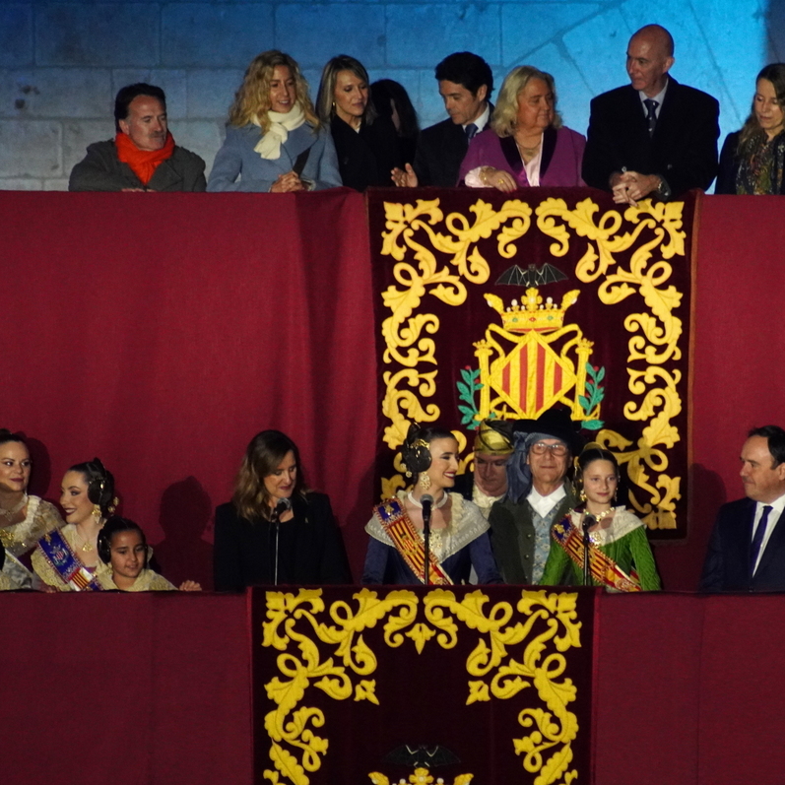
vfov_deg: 3.0
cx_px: 520
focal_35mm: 576
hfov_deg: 3.0
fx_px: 14778
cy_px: 392
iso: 5000
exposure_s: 1/200
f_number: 5.6
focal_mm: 300
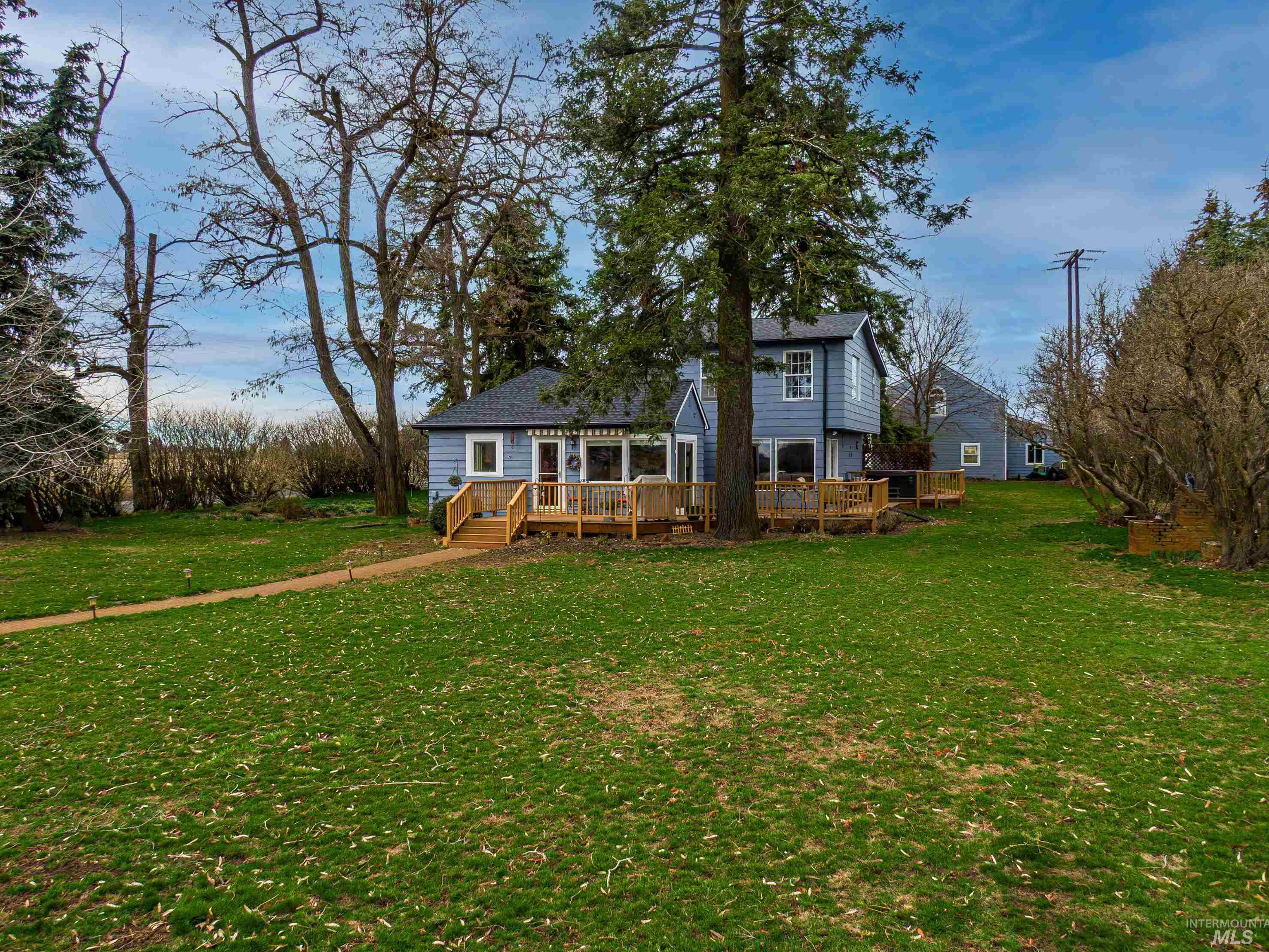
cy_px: 474
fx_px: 953
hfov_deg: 67.3
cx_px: 625
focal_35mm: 26
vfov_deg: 53.1
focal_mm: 4.48
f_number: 2.8
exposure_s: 1/800
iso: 100
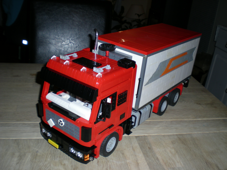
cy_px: 85
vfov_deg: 37.7
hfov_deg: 49.0
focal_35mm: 38
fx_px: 249
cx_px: 114
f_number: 3.1
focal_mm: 6.3
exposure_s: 1/60
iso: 50
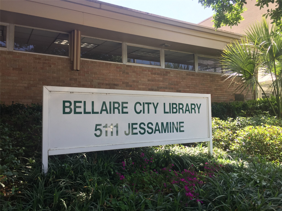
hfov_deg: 61.7
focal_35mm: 29
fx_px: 236
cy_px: 106
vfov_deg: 48.2
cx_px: 141
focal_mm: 4.15
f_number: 2.2
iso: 32
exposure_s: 1/363
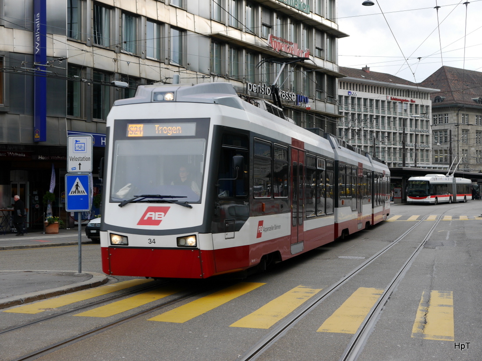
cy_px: 180
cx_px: 241
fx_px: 808
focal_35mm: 58
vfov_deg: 25.2
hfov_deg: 33.2
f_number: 6.3
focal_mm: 29
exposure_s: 1/160
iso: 160
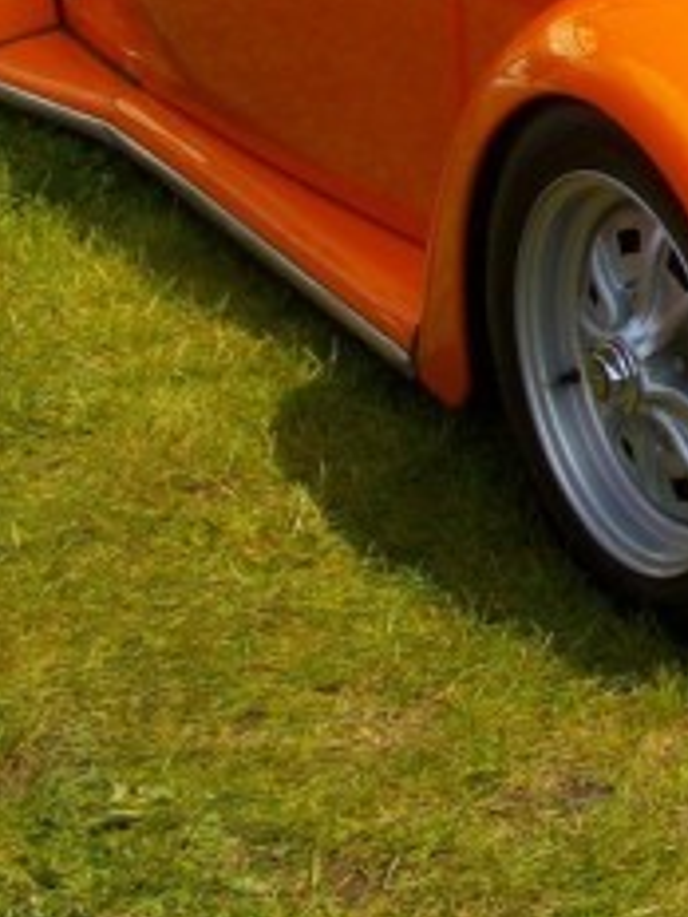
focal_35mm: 117
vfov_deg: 16.4
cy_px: -40
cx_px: 1040
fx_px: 3101
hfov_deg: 12.1
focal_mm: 5.7
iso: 80
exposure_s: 1/240
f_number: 5.5
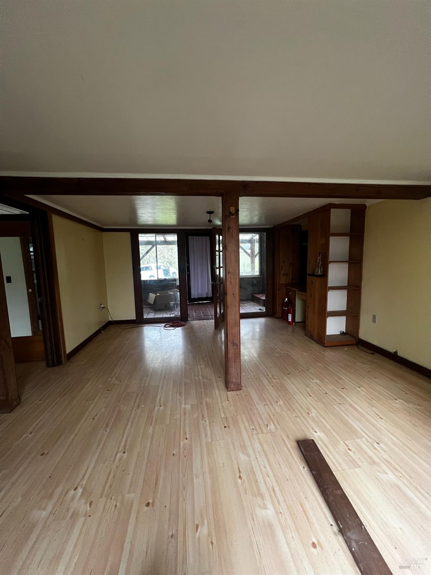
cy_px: 288
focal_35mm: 13
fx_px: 216
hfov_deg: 89.9
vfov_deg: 106.2
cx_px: 216
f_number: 1.8
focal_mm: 1.57
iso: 400
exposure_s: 1/60
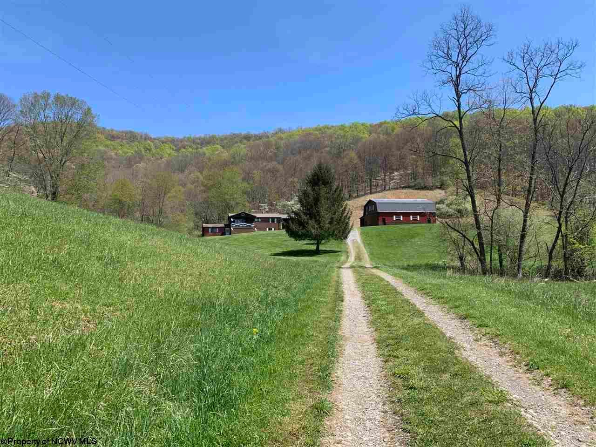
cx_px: 298
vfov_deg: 53.1
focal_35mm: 26
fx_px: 448
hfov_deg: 67.3
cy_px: 224
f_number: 1.8
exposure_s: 1/1468
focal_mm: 4.25
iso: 25
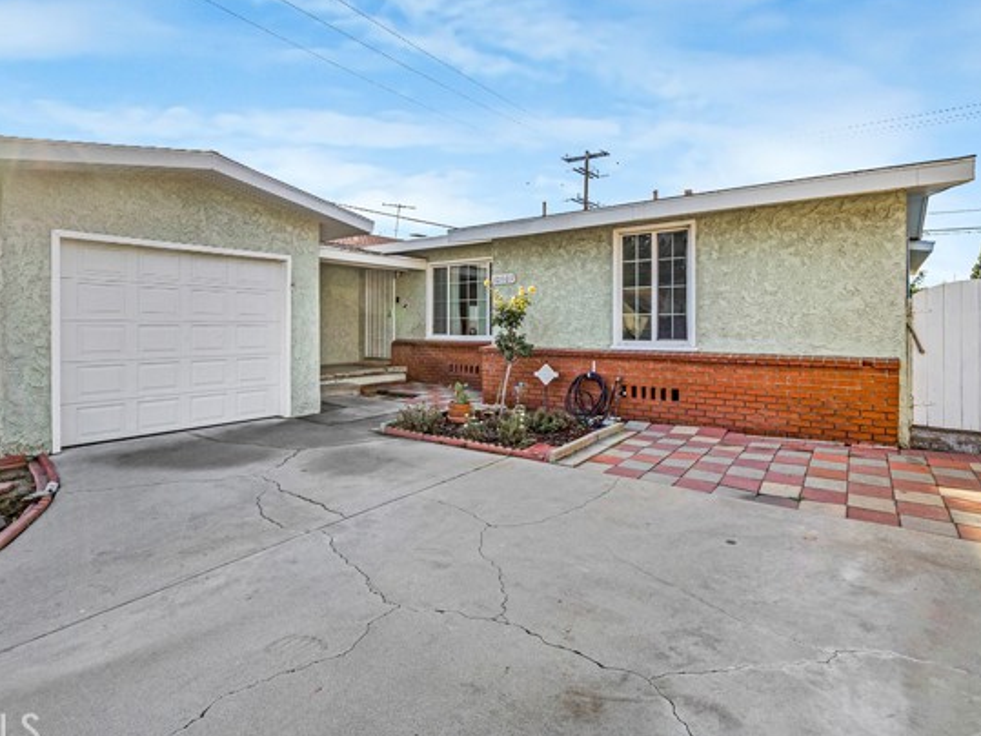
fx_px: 453
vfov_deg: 78.1
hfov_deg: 94.3
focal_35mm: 16
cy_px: 367
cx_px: 455
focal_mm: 14
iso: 40
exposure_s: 1/60
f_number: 8
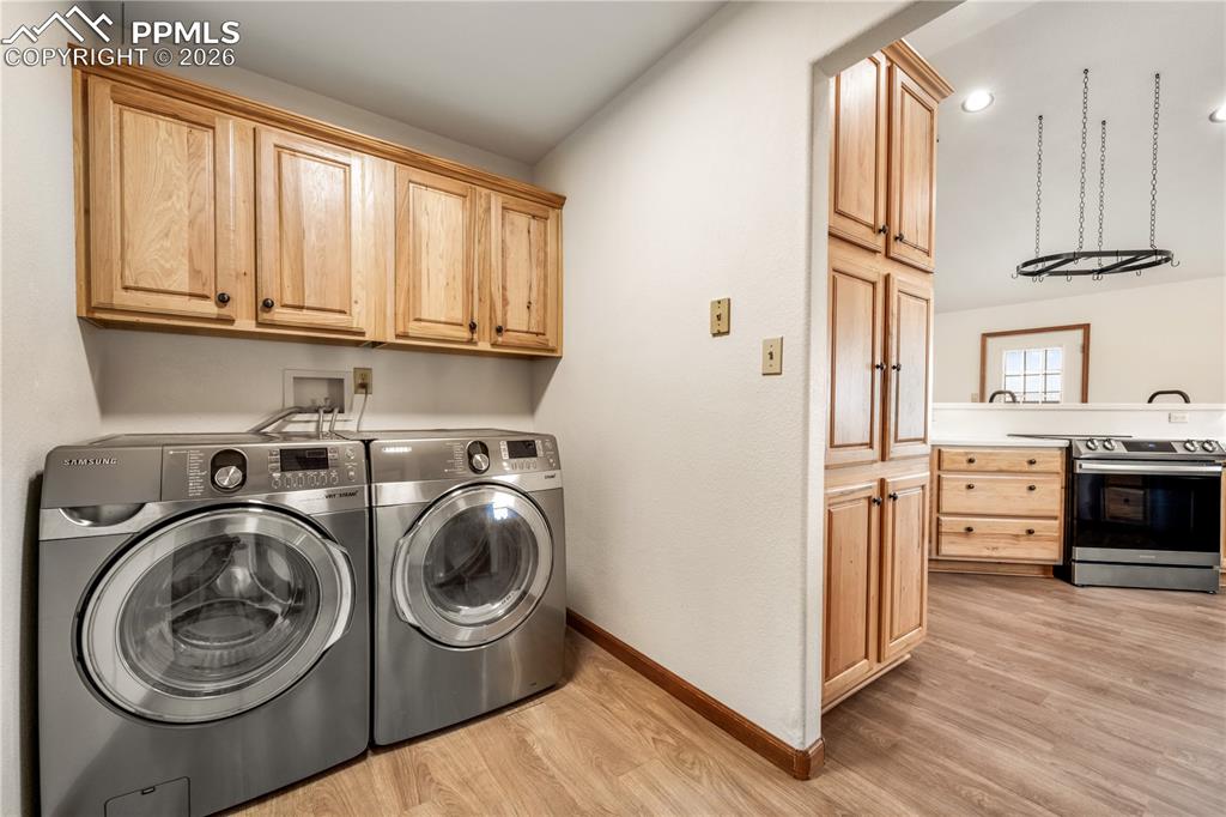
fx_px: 477
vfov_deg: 81.2
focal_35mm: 14
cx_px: 613
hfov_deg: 104.3
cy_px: 408
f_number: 13
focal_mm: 14
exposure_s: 1/3
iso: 100
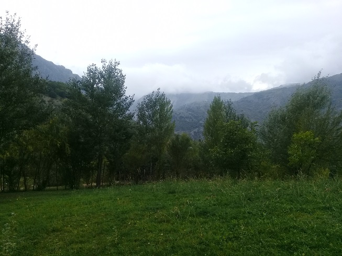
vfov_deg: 45.5
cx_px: 171
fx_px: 306
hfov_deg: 58.3
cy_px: 128
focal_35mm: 31
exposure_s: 1/524
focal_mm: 3.3
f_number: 2.2
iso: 50
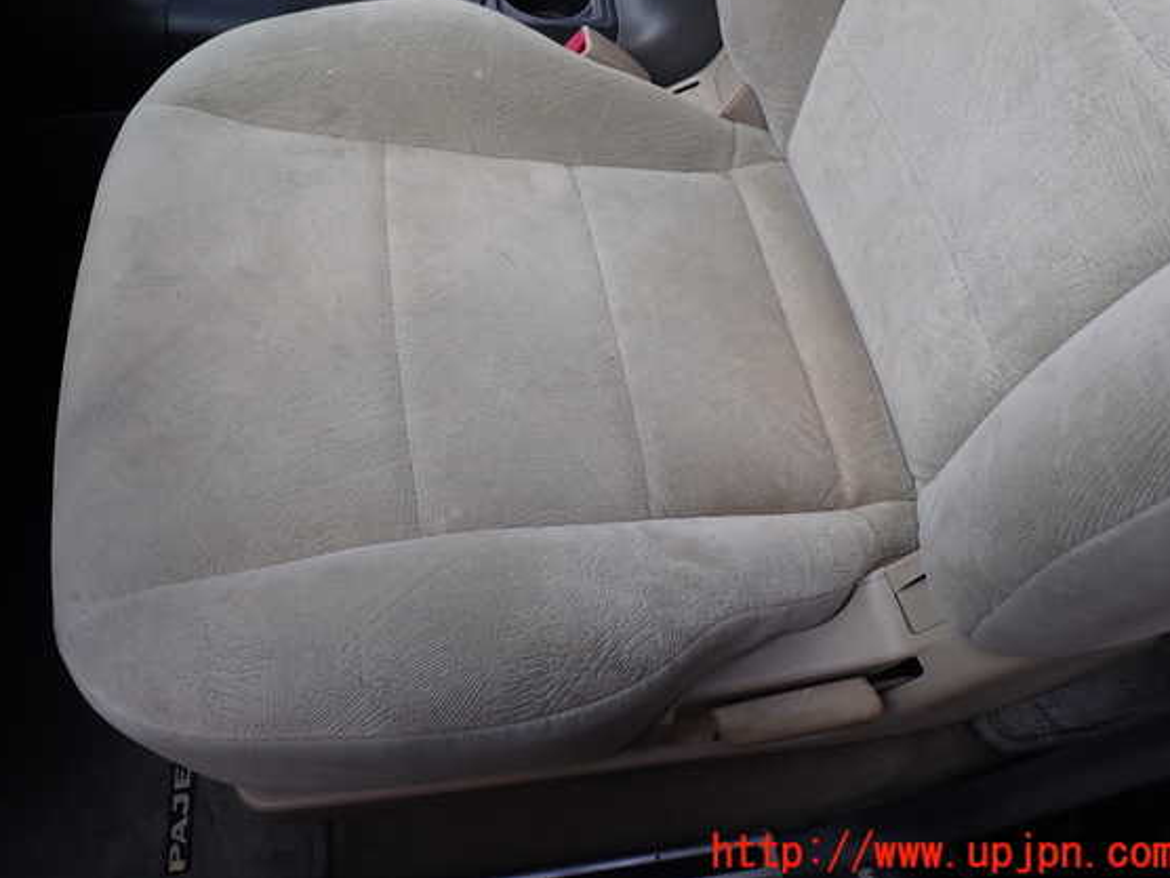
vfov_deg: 51.3
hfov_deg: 65.3
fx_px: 913
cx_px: 556
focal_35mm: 27
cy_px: 406
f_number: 2.8
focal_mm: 4.5
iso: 100
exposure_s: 1/250
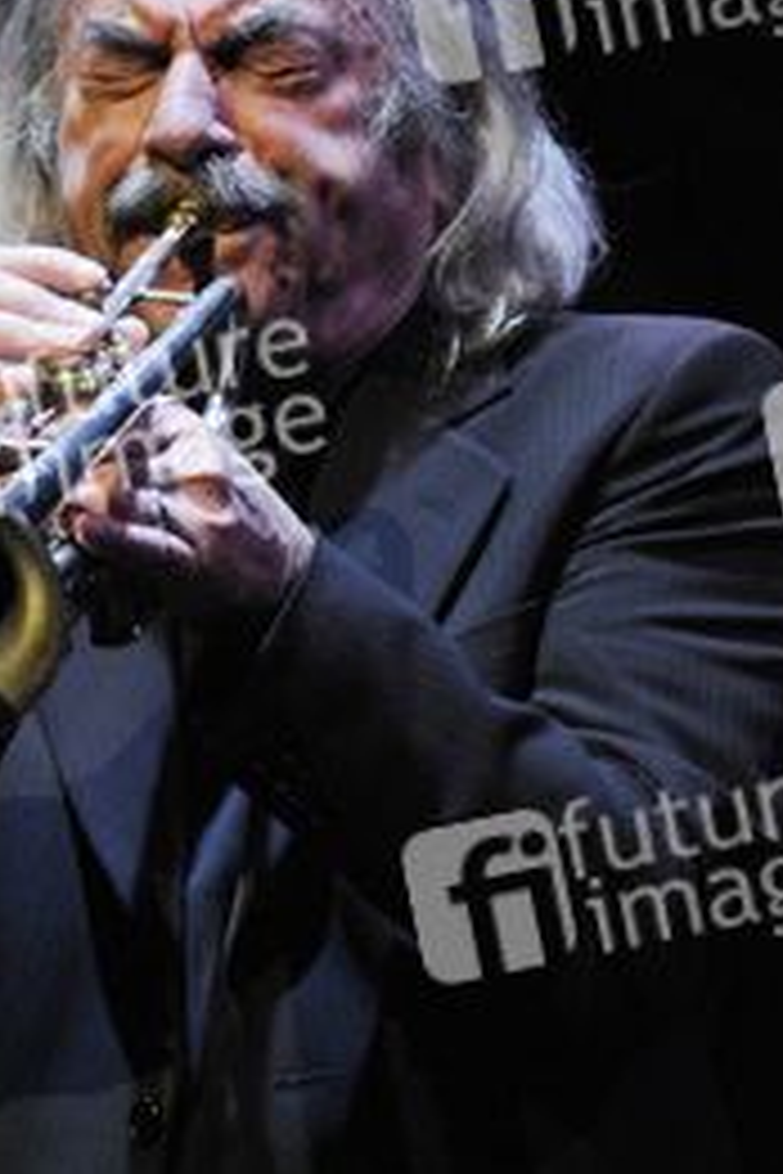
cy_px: 652
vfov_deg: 1.8
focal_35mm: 1148
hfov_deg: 1.2
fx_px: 37451
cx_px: 225
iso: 3200
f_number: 4
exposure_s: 1/250
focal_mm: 500
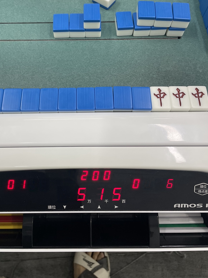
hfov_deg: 41.5
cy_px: 100
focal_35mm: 34
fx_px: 272
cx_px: 79
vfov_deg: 53.2
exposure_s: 1/100
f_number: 1.6
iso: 125
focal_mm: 4.2
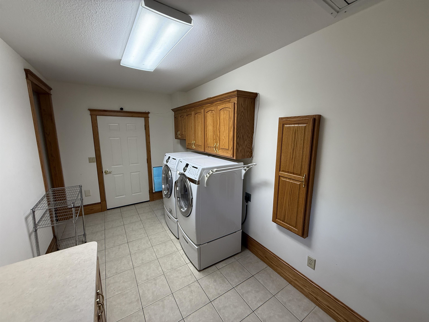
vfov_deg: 85.7
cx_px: 214
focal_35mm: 14
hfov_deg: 102.1
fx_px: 174
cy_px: 161
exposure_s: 1/120
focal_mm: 2.22
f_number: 2.2
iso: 160
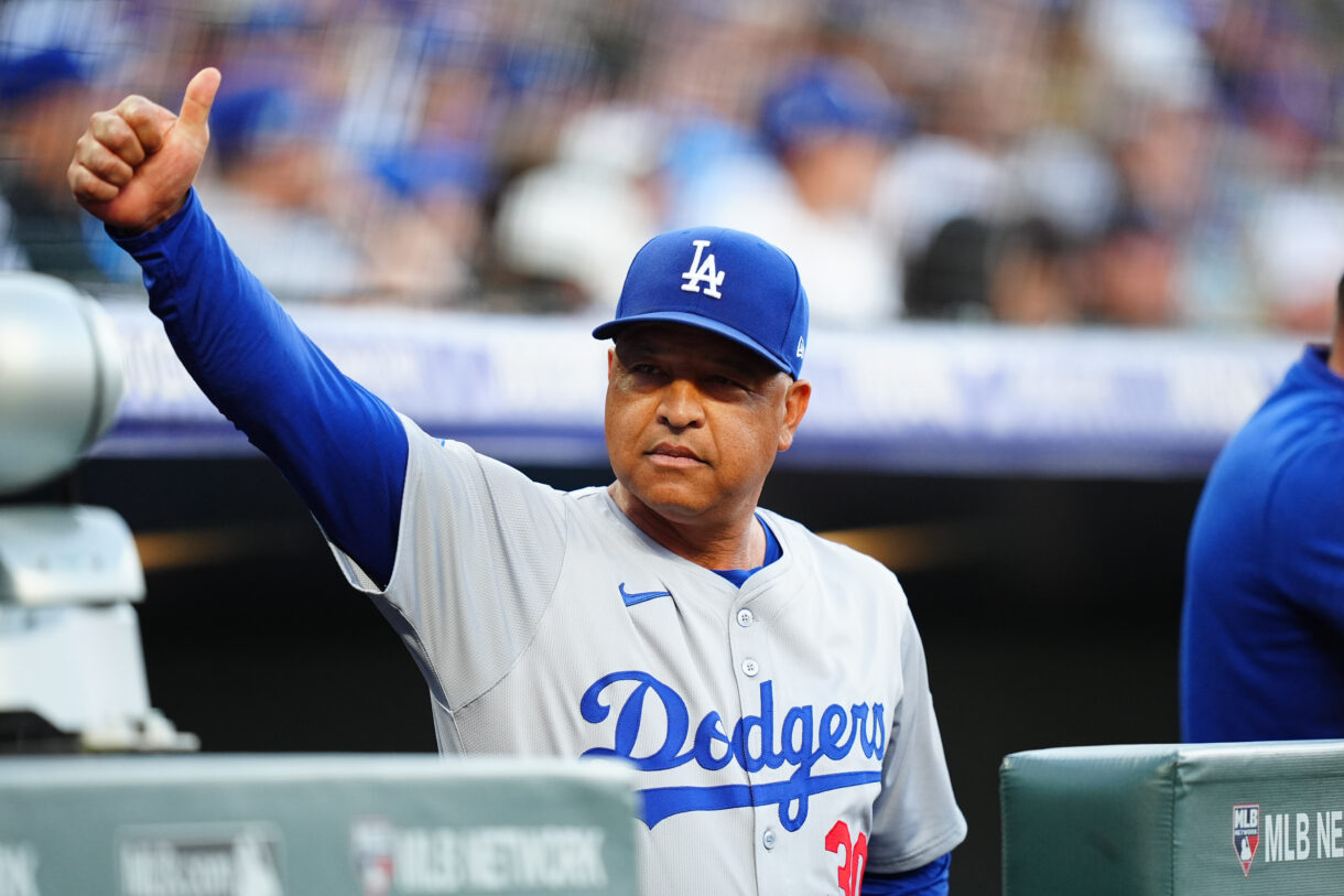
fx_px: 14930
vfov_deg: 3.4
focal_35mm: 400
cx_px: 672
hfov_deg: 5.2
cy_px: 448
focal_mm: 400
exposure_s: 1/1250
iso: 2000
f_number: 2.8
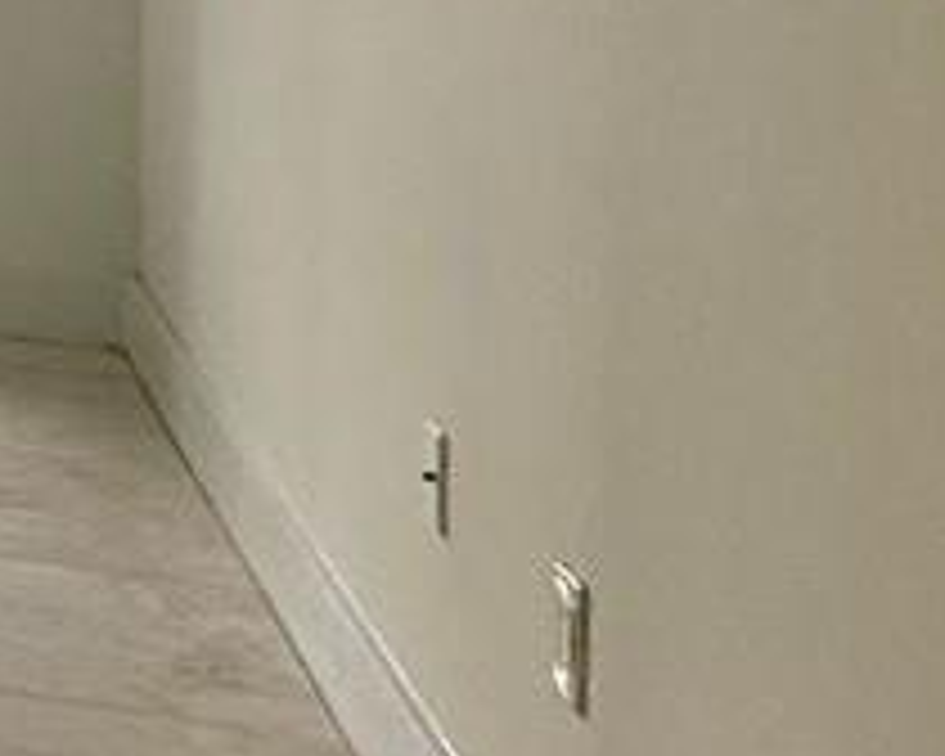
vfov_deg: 13.9
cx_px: -1953
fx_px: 2909
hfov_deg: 11.0
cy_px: -382
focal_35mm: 104
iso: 50
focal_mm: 2.22
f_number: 2.2
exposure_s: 1/99
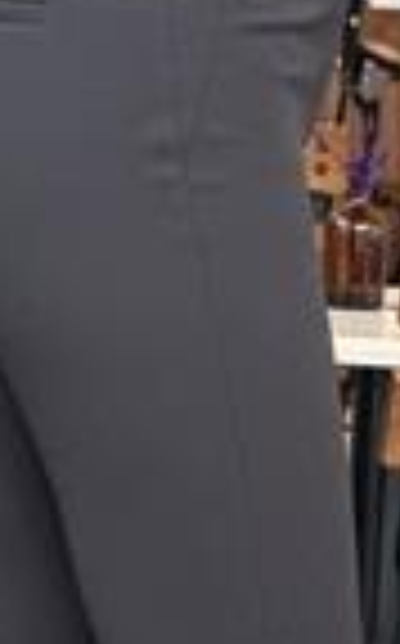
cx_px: 121
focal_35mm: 245
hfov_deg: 5.3
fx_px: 4286
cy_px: 759
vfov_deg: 8.5
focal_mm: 9
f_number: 2.8
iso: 250
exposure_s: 1/33
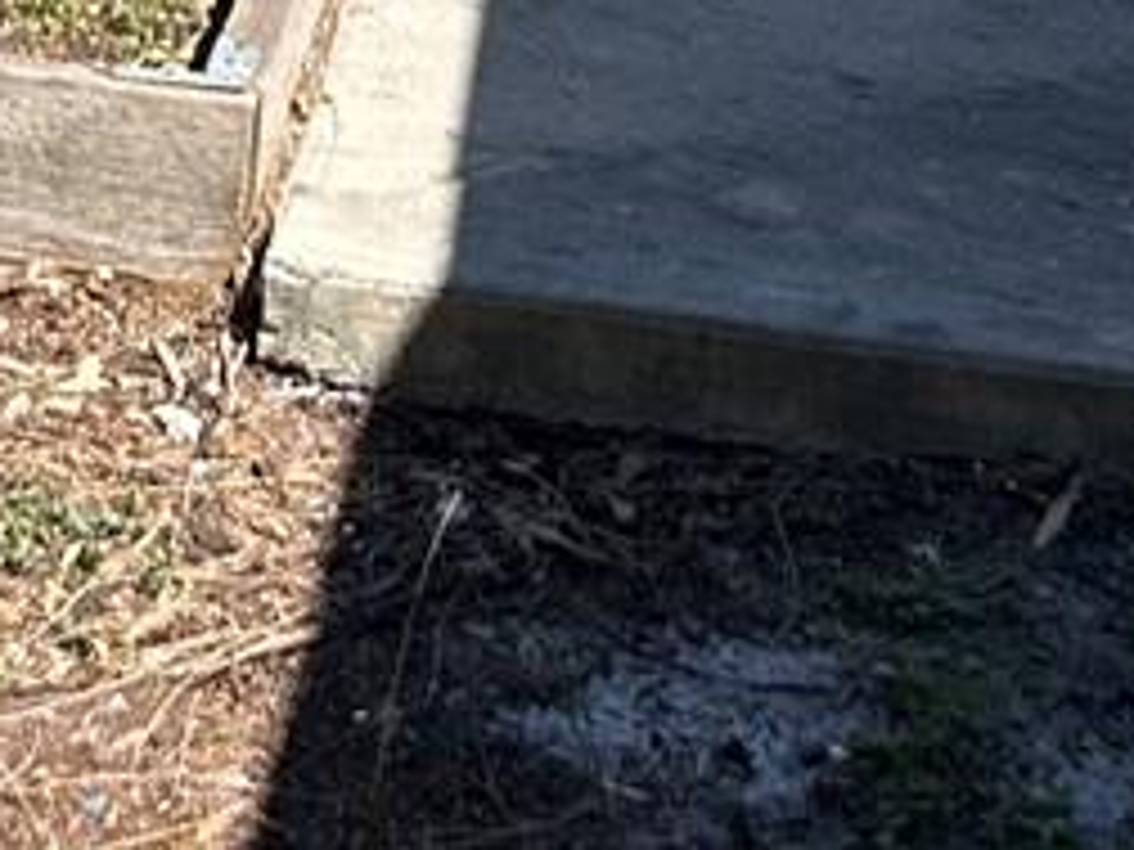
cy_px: -1052
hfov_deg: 11.8
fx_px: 5405
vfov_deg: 8.4
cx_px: -22
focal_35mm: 165
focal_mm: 5.7
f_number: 1.5
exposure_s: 1/2353
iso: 50
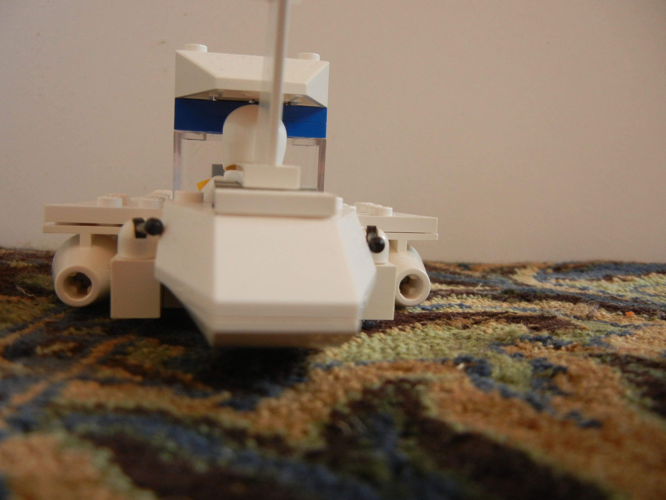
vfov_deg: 41.8
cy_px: 250
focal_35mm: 34
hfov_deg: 54.0
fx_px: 654
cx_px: 333
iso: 400
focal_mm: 6.2
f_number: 3.6
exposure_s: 1/4.9
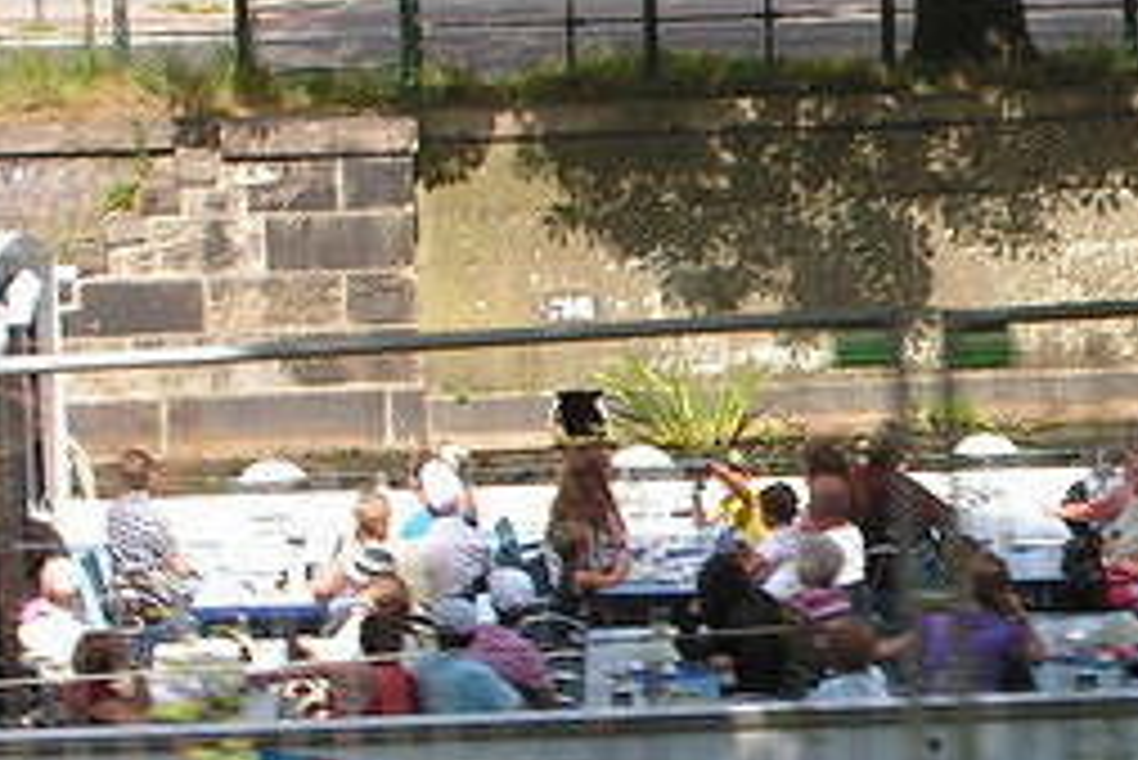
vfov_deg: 7.8
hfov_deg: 11.5
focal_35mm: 176
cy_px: 481
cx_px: 1282
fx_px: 5567
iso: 50
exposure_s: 1/125
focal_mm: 11.1
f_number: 5.6
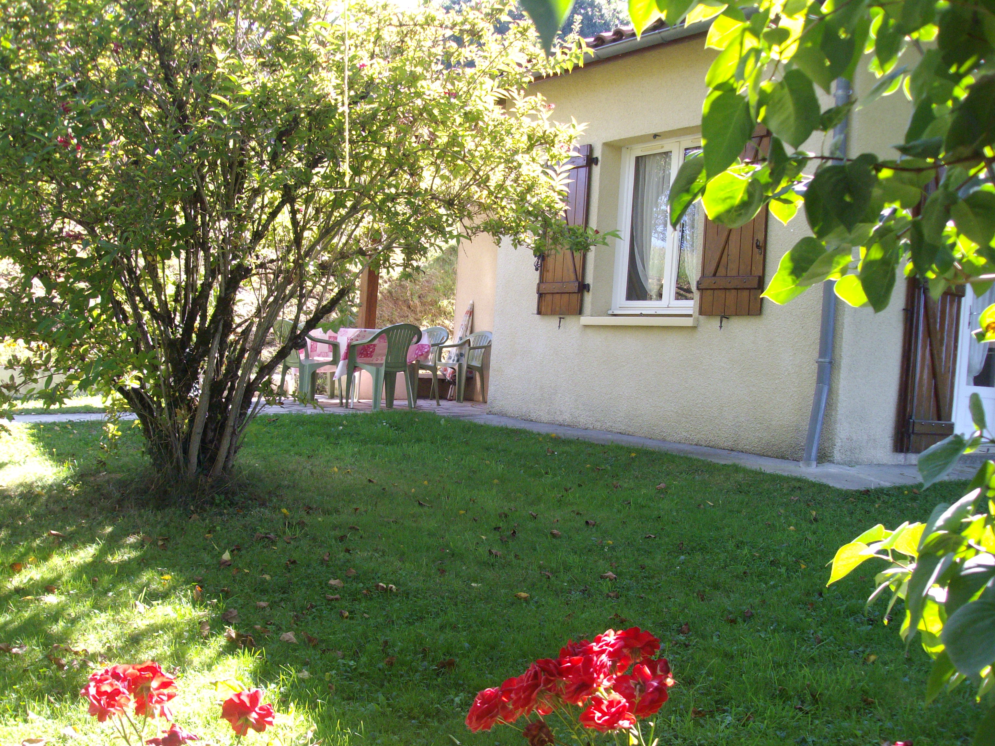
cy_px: 373
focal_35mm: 36
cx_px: 498
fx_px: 1035
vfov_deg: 39.7
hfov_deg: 51.4
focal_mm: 6
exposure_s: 1/250
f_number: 2.7
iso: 160
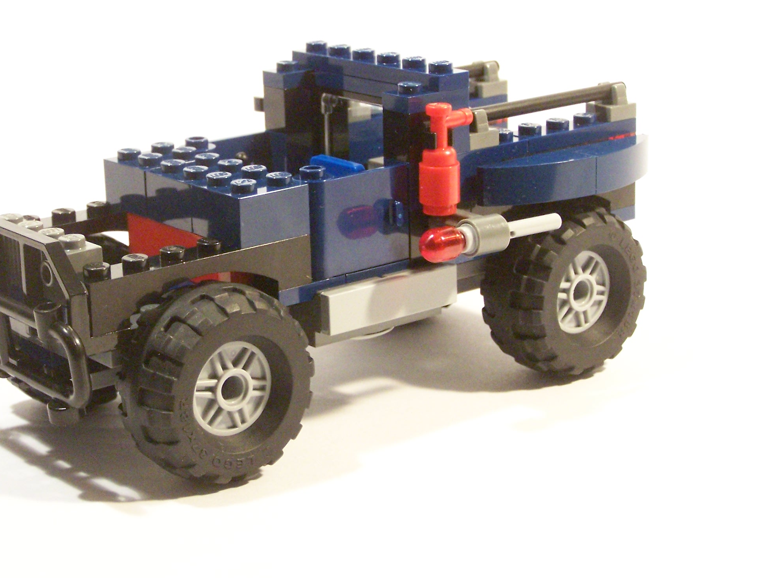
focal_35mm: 84
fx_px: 1871
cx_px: 294
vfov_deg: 17.5
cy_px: 213
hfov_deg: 23.2
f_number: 3.2
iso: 400
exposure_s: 1/30
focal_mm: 10.7
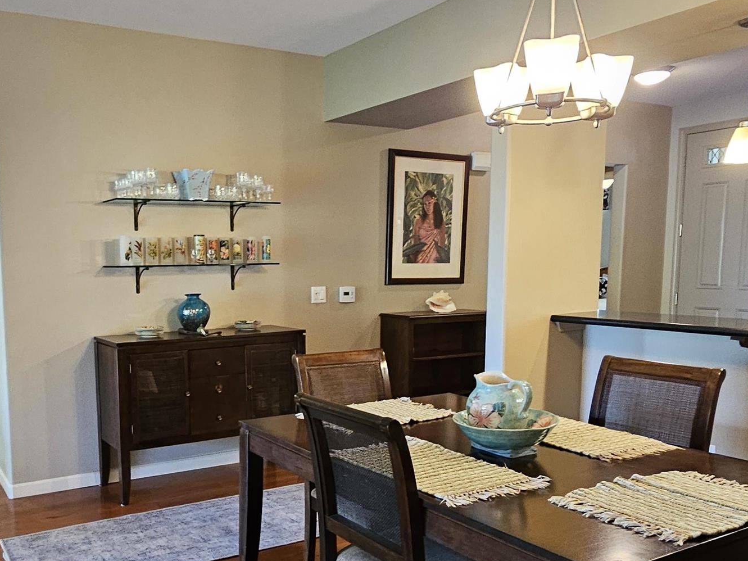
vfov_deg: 46.4
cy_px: 351
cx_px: 239
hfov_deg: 58.4
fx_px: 648
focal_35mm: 30
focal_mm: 2.2
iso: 320
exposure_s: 1/30
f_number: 2.2
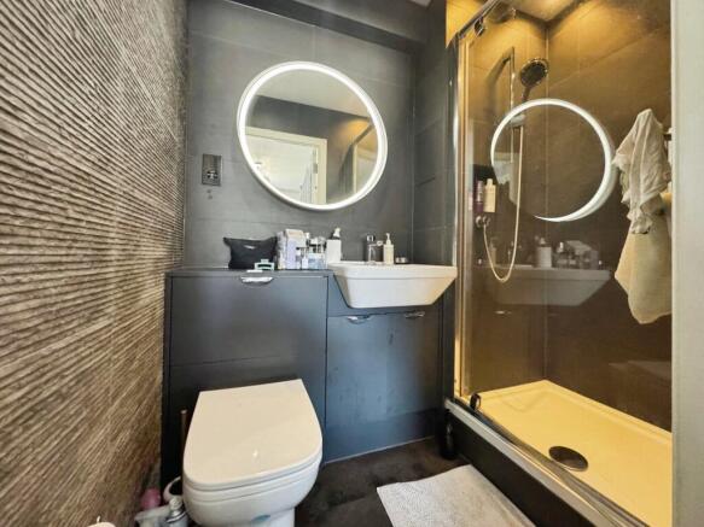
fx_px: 285
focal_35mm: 14
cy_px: 264
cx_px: 352
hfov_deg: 102.1
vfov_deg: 85.7
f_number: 2.2
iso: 800
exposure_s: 1/49
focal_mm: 2.22
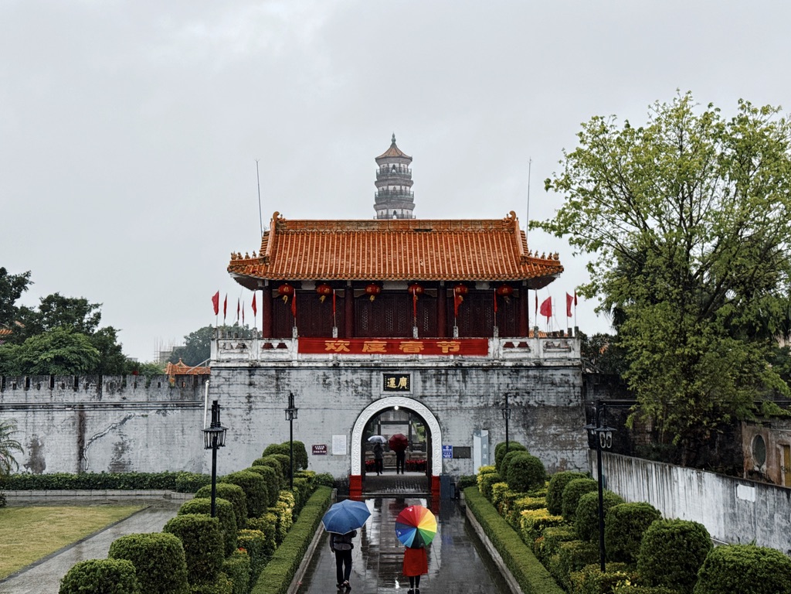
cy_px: 297
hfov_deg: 39.7
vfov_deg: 30.3
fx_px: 1097
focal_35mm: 48
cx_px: 396
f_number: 1.78
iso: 64
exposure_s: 1/2415
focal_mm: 6.76
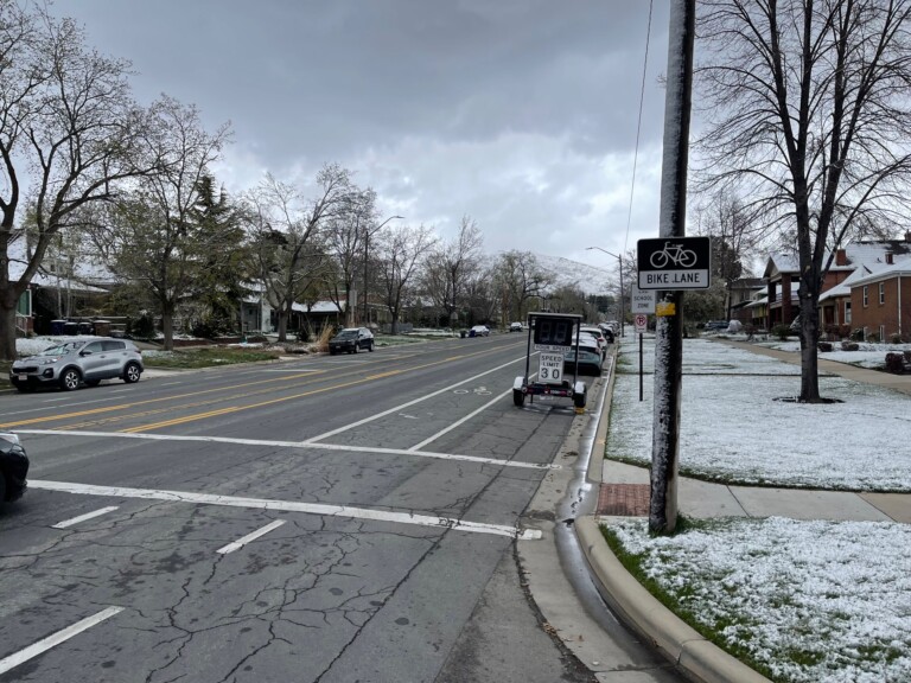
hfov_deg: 67.3
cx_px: 456
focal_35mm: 26
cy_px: 342
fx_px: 684
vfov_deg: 53.1
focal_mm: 5.1
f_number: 1.6
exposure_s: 1/2857
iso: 32
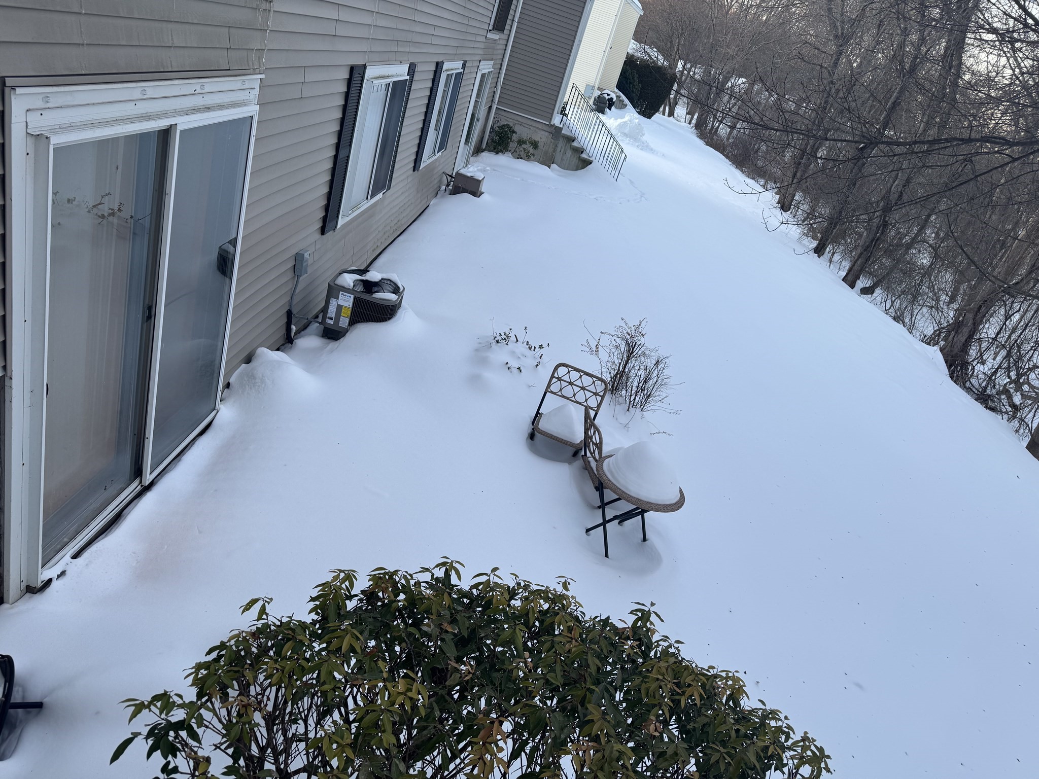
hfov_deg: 71.6
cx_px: 520
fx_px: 720
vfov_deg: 56.8
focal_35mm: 24
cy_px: 390
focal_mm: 6.76
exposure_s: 1/170
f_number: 1.78
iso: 64
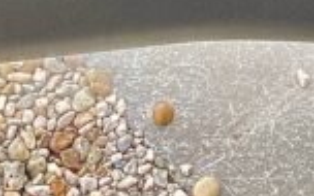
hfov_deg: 14.4
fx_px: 1241
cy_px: -419
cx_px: 188
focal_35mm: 145
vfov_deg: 7.7
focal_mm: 4.25
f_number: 1.8
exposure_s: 1/188
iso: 32
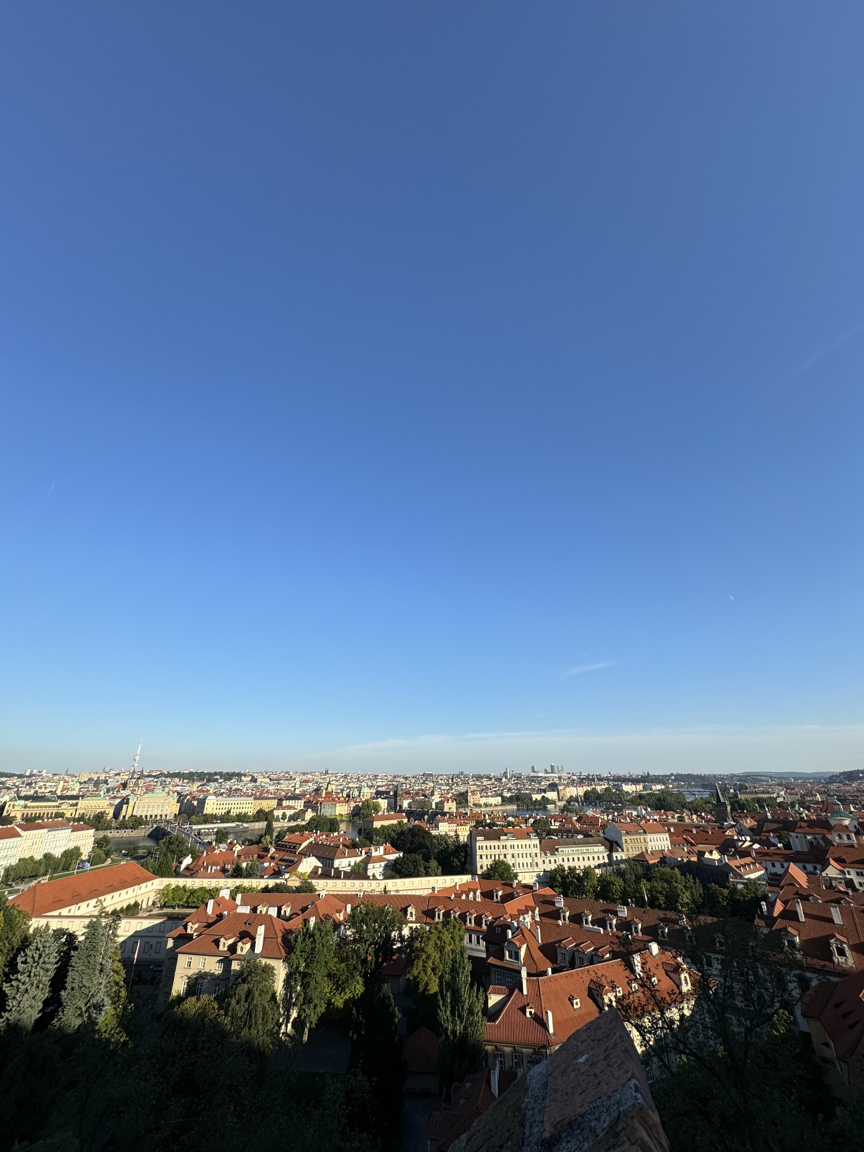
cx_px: 432
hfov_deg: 85.7
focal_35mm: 14
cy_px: 576
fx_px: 466
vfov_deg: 102.1
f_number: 2.2
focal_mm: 2.22
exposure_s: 1/1880
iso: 40
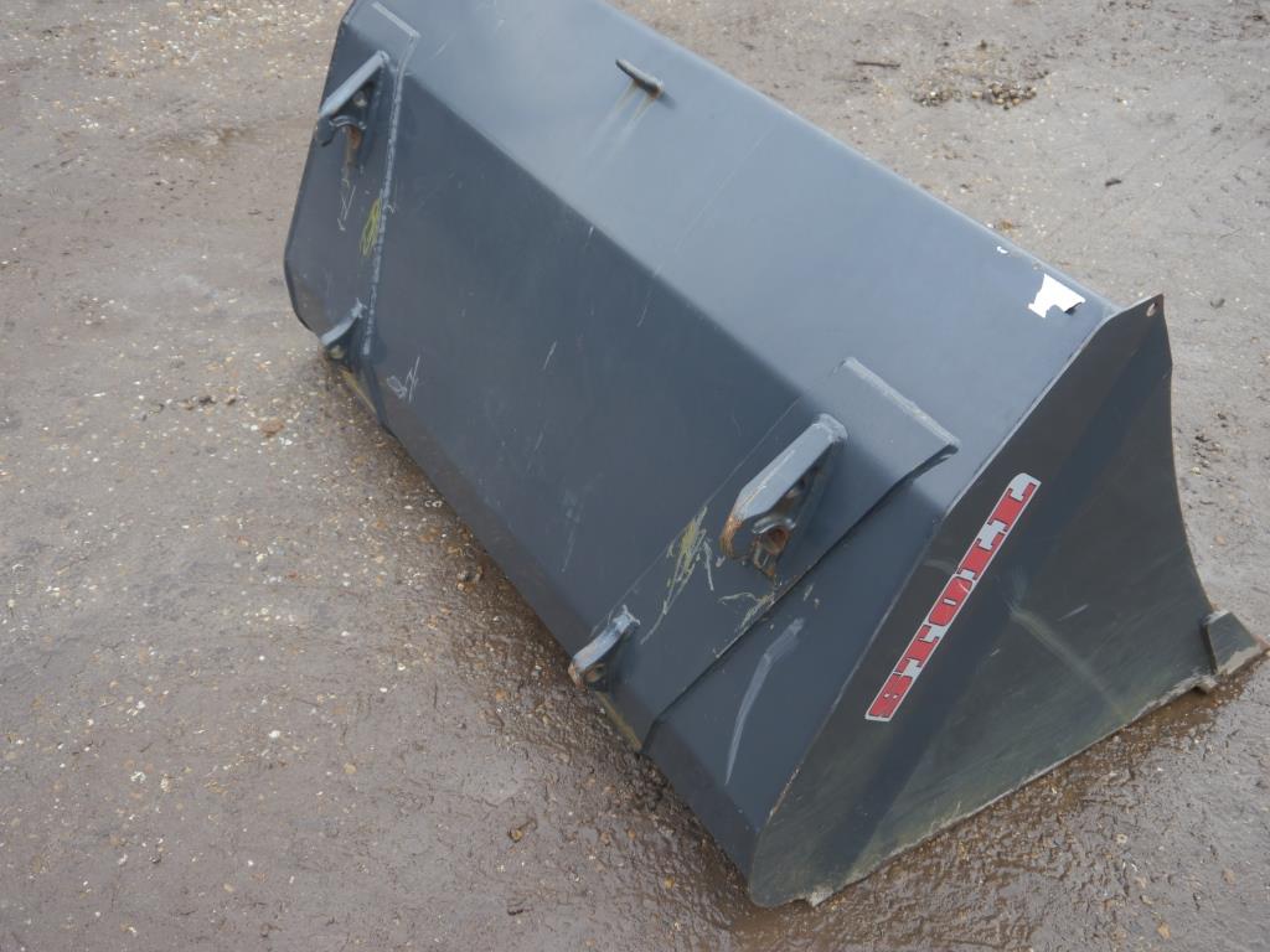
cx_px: 635
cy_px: 476
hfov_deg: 54.0
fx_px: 1247
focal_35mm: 34
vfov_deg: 41.8
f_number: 3.9
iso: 160
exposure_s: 1/80
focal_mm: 17
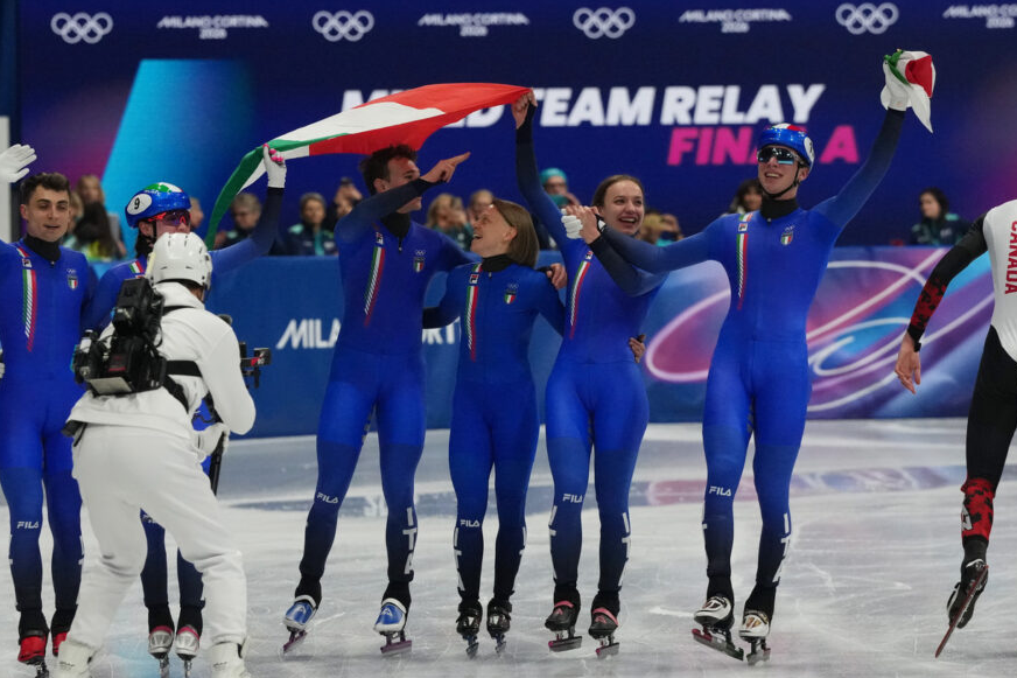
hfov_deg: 6.6
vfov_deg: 4.4
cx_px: 515
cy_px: 331
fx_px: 8840
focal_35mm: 313
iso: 5000
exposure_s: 1/3200
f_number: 4
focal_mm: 182
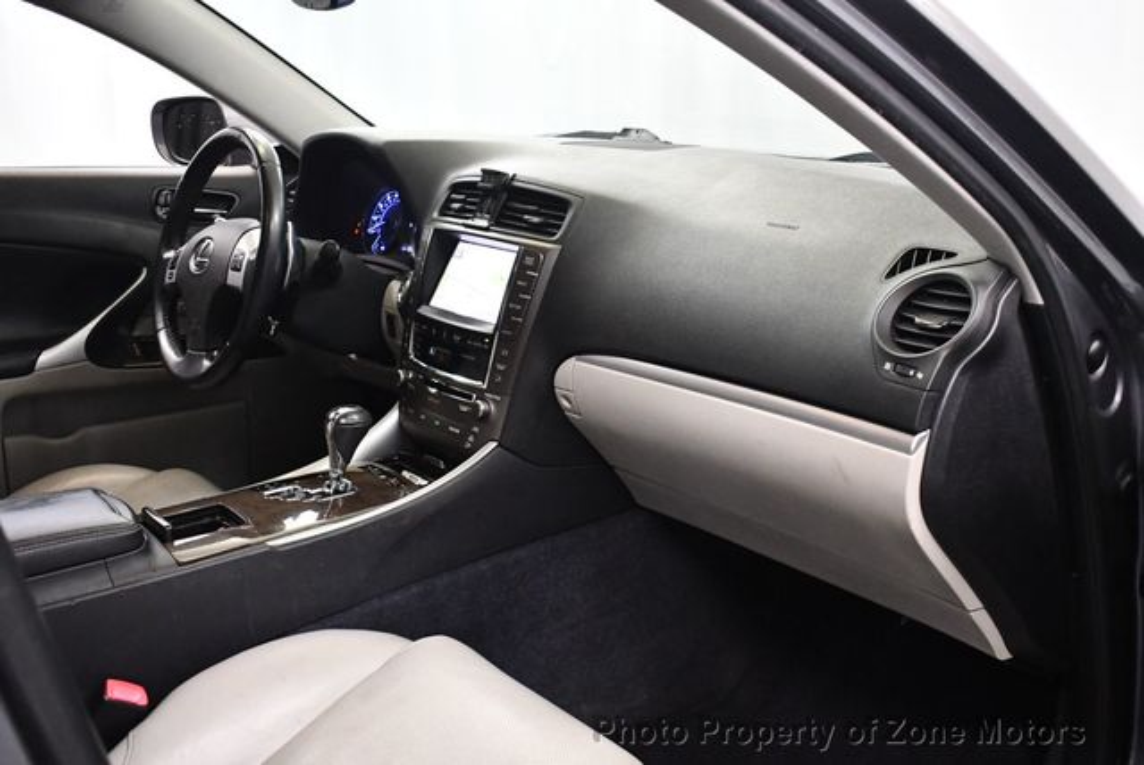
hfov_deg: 53.1
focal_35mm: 36
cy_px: 382
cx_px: 572
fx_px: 1145
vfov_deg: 36.9
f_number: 3.5
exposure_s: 1/125
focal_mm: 18
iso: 3200
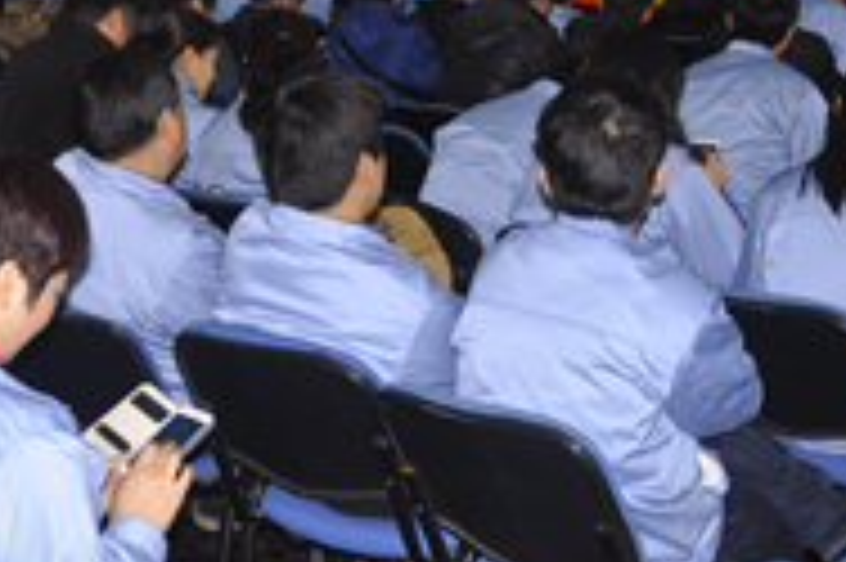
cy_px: -92
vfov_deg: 15.4
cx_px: 418
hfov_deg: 23.7
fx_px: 2019
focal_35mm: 86
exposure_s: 1/60
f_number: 3.8
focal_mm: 24
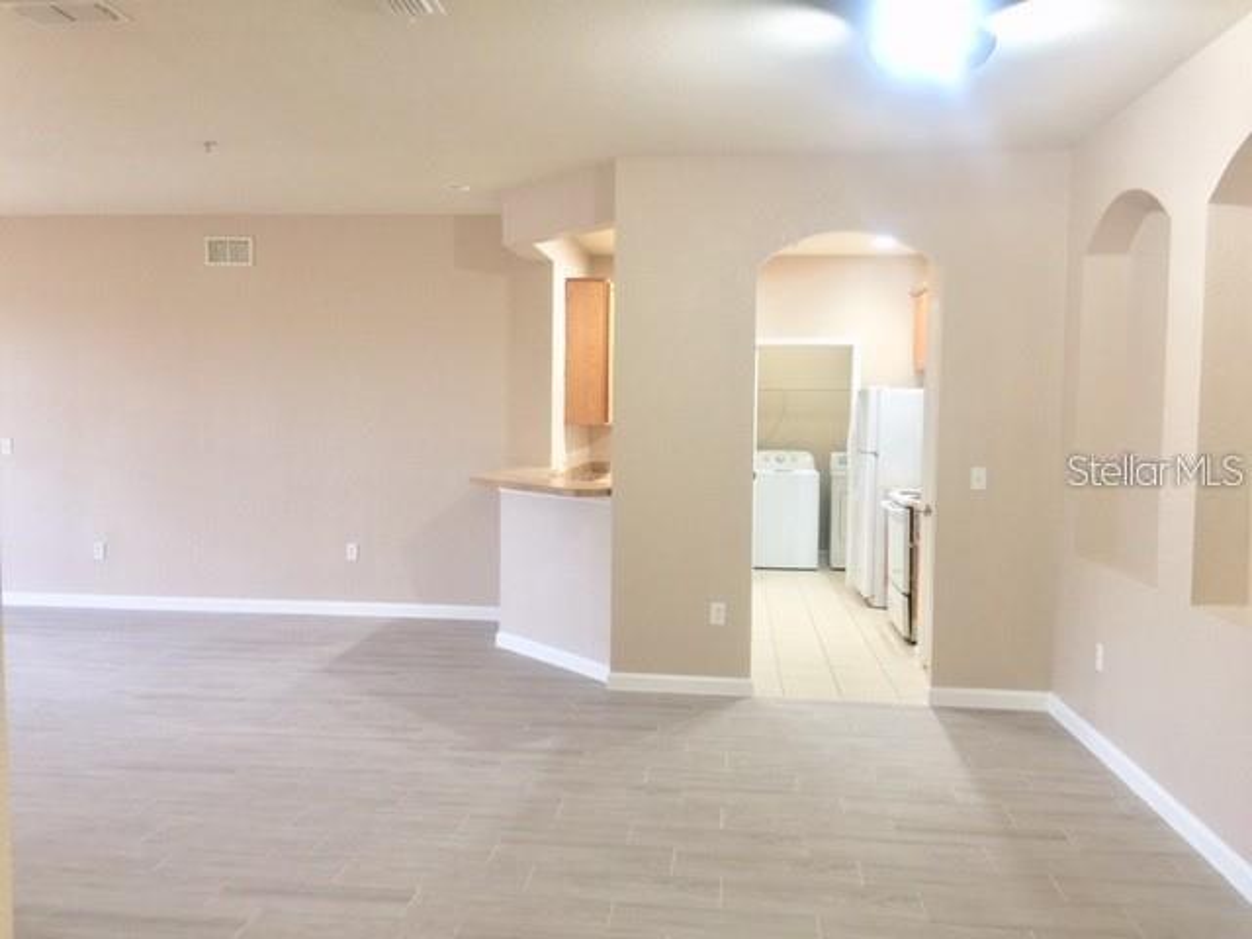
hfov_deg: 61.7
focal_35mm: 29
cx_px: 626
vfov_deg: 48.2
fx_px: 1049
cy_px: 470
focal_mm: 4.15
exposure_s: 1/15
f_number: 2.2
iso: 64
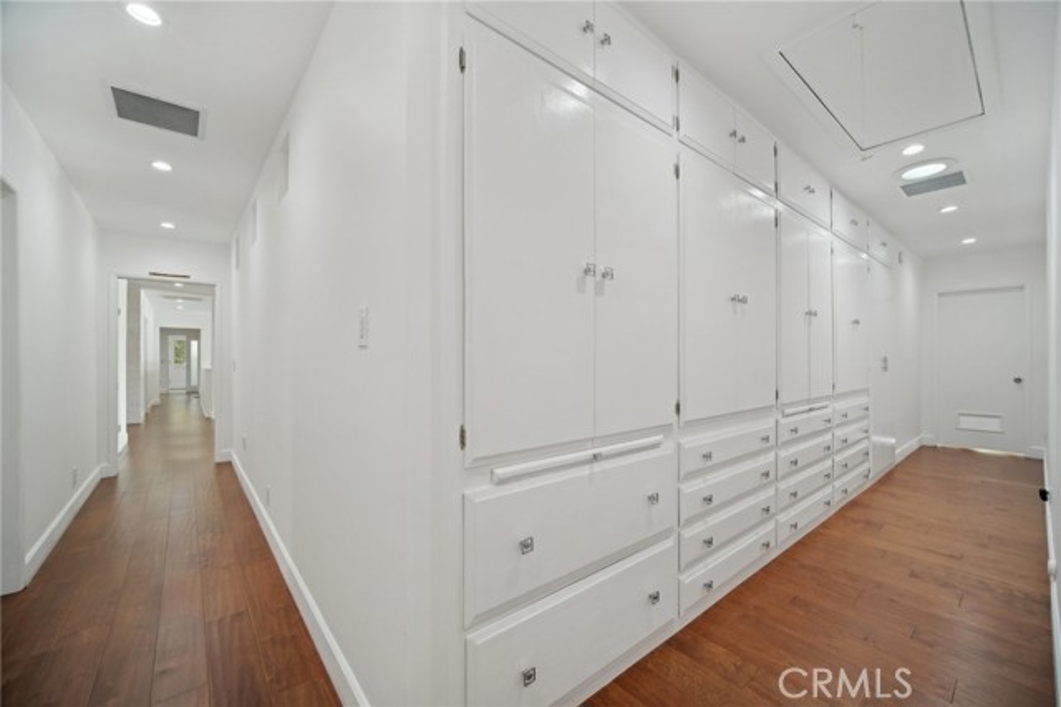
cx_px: 530
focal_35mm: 14
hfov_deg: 104.3
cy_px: 354
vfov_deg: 81.1
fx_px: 412
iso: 200
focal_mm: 9
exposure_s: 1/15
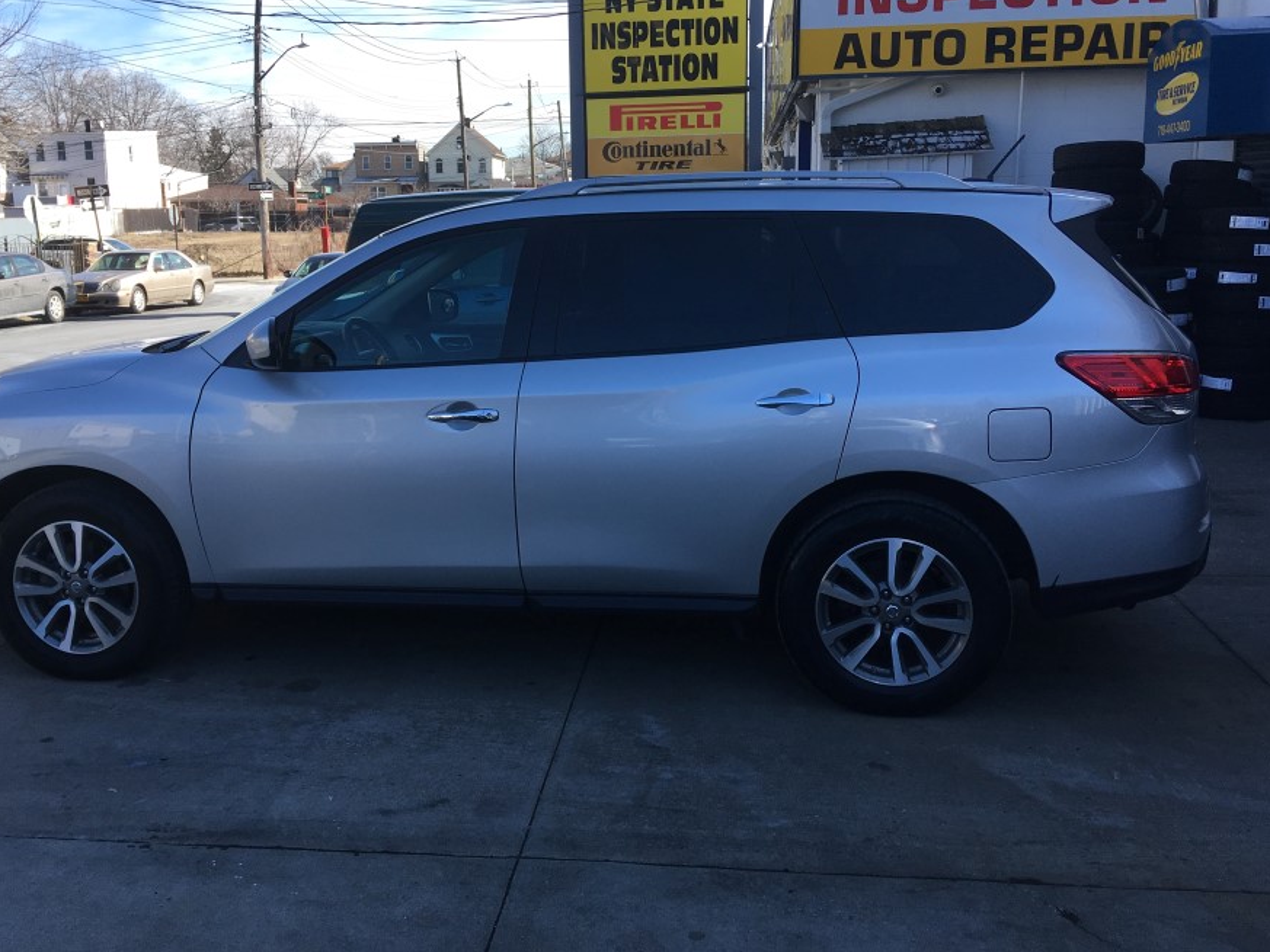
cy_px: 419
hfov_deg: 53.9
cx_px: 578
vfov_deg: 41.7
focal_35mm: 34
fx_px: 1248
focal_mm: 4.15
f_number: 2.2
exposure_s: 1/686
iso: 25
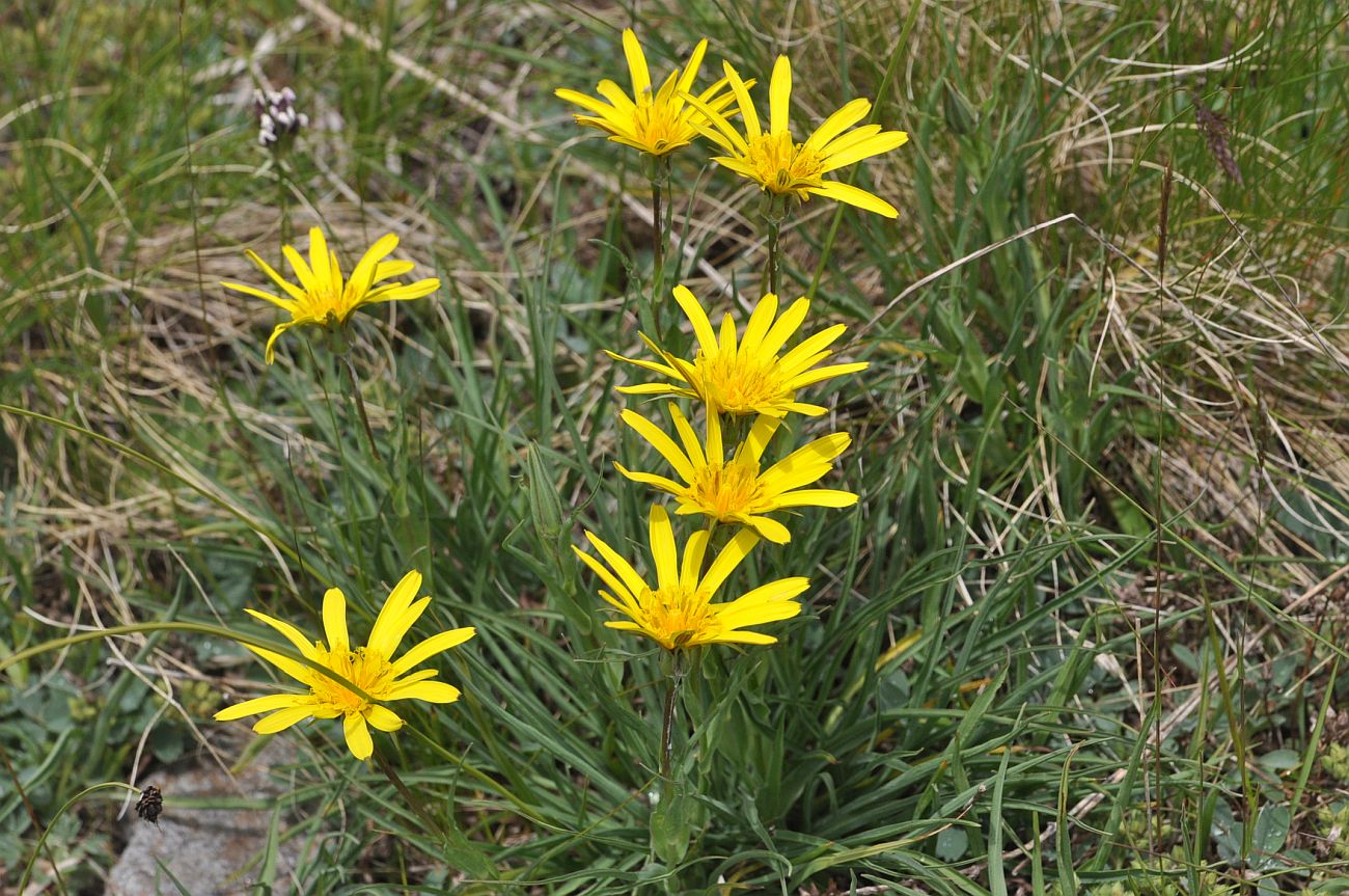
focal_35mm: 112
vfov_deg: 12.1
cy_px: 448
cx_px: 674
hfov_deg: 18.2
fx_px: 4210
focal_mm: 75
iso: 400
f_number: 8
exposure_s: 1/1600
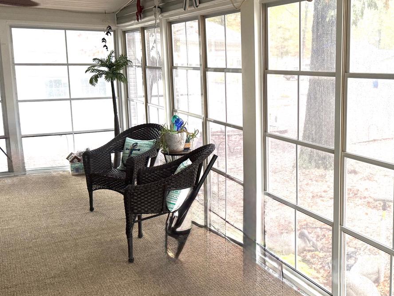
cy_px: 133
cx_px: 298
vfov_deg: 36.8
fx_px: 444
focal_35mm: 39
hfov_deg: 46.1
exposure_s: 1/77
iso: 200
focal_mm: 6.76
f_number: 1.78
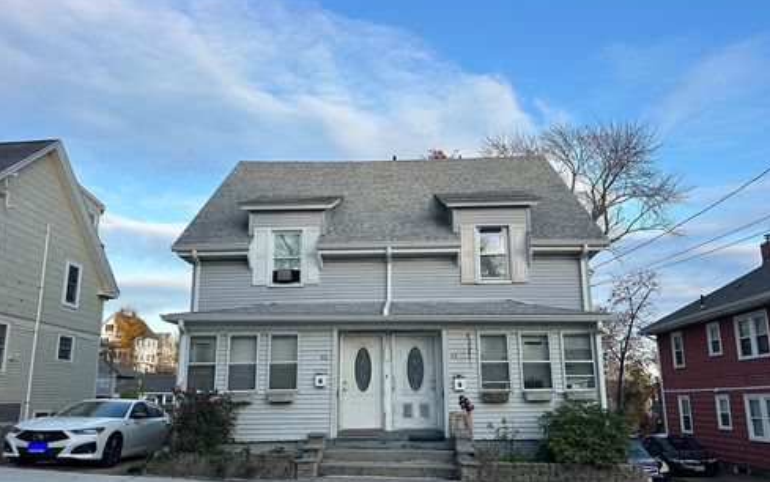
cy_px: 280
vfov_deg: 47.5
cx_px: 389
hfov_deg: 70.4
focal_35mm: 26
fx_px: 546
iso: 80
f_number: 1.78
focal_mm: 6.86
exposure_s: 1/1119
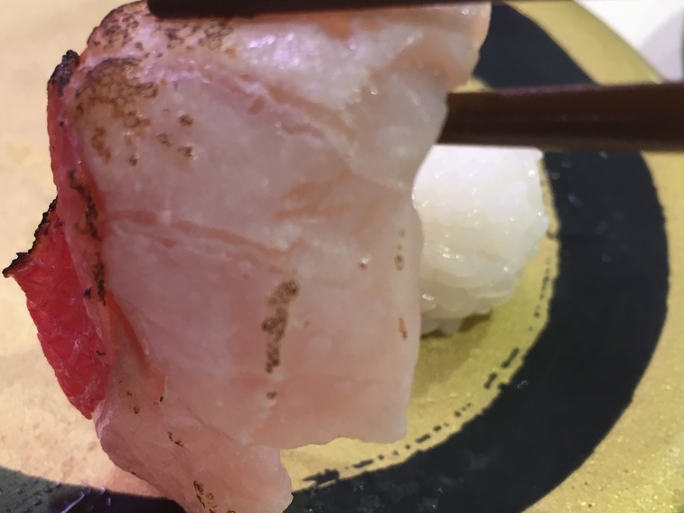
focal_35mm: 46
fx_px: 909
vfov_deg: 31.4
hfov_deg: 41.1
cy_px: 309
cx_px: 280
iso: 100
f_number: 2.2
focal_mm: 4.15
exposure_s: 1/33
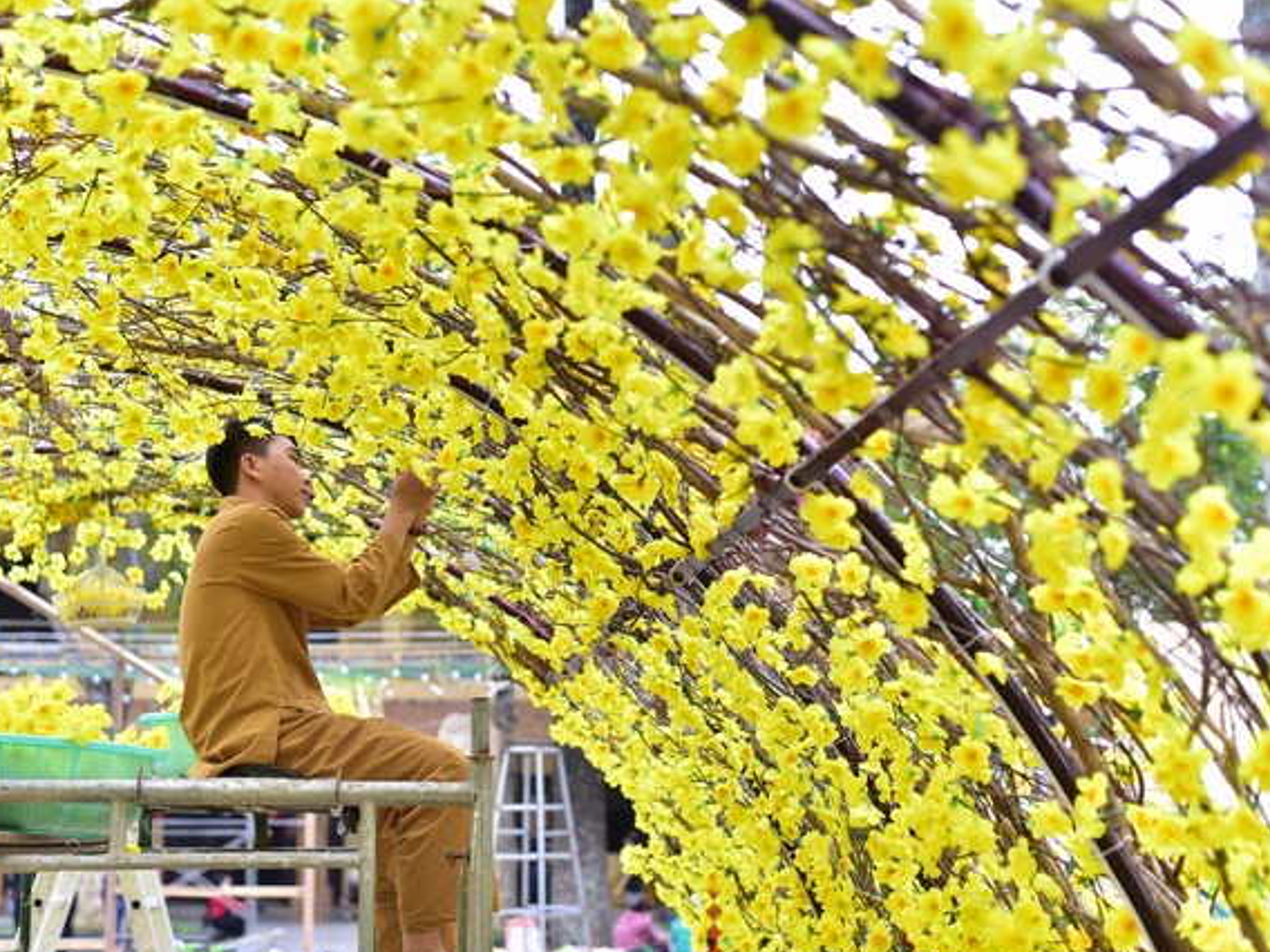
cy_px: 483
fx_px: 2018
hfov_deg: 34.9
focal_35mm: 55
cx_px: 593
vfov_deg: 26.6
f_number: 3.2
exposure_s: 1/160
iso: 160
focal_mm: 50
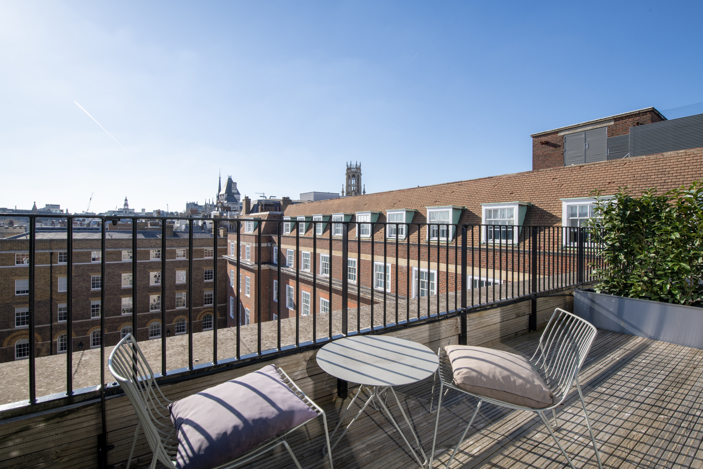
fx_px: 312
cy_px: 234
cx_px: 352
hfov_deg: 96.7
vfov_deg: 73.7
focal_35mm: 16
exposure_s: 1/100
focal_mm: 16
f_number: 16
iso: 100
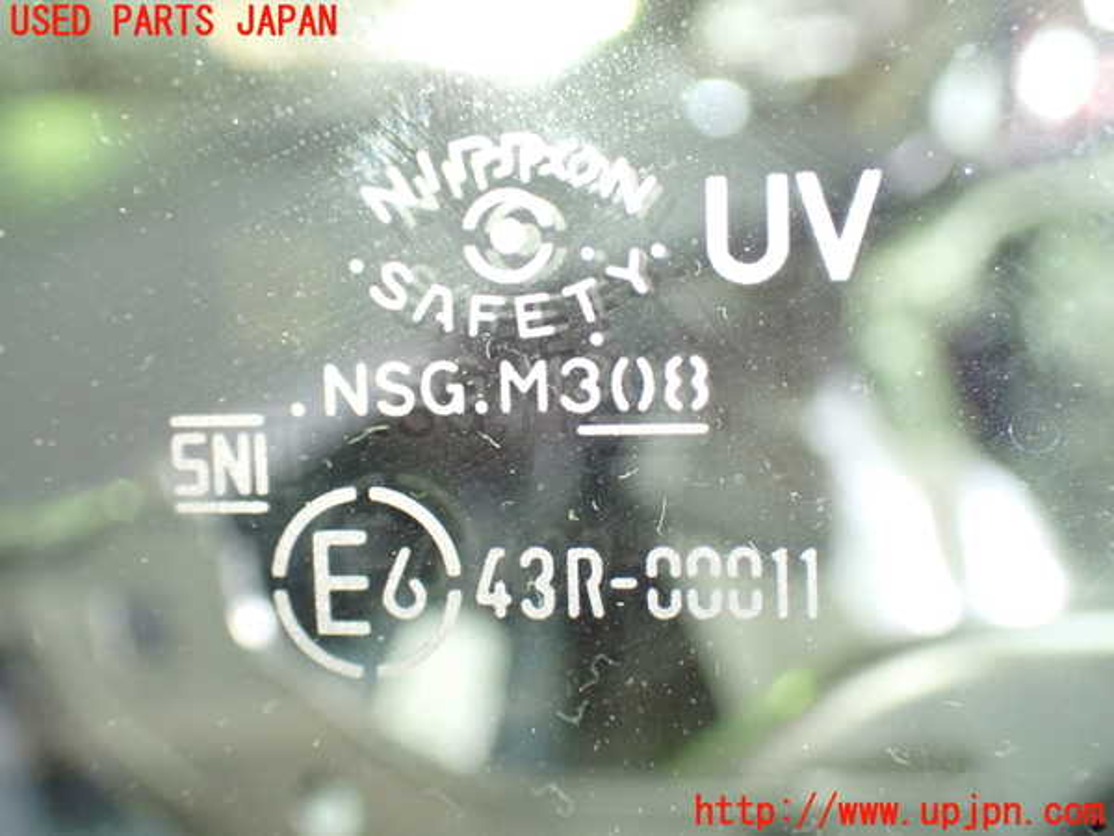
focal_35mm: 41
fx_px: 1319
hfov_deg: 45.8
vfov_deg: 35.1
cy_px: 418
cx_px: 557
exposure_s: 1/40
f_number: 2.8
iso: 800
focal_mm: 7.31
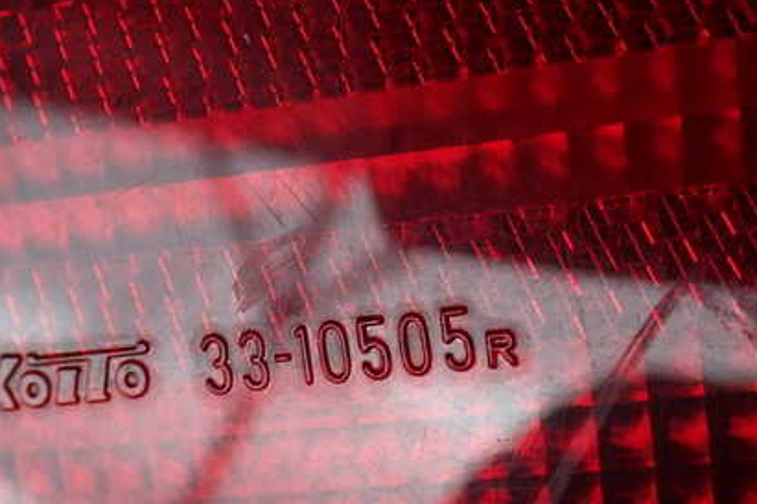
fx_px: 1724
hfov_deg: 24.7
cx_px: 284
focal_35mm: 82
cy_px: 344
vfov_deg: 16.6
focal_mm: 9.65
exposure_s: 1/80
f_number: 3.3
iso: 200
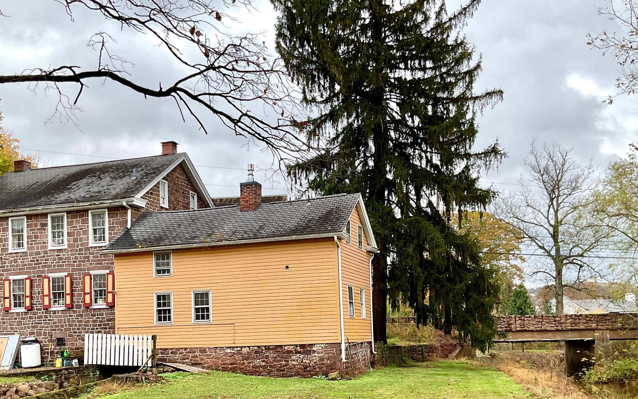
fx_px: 748
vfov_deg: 29.4
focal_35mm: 43
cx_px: 301
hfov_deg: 46.2
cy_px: 299
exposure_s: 1/534
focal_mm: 3
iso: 16
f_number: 1.8
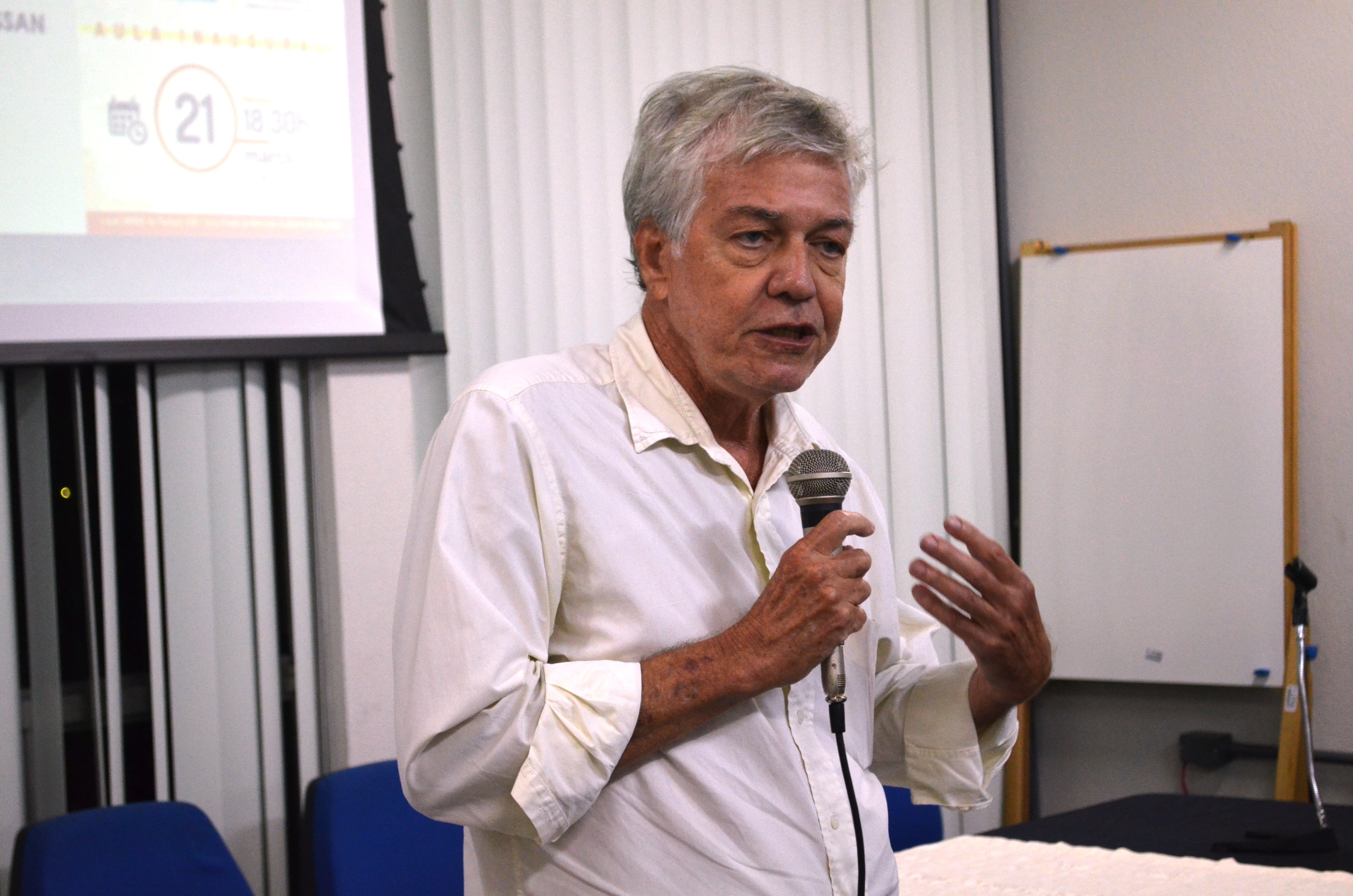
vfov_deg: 16.5
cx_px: 676
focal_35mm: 82
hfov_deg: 24.7
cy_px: 448
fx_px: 3094
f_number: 5.6
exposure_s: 1/160
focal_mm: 55
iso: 1600
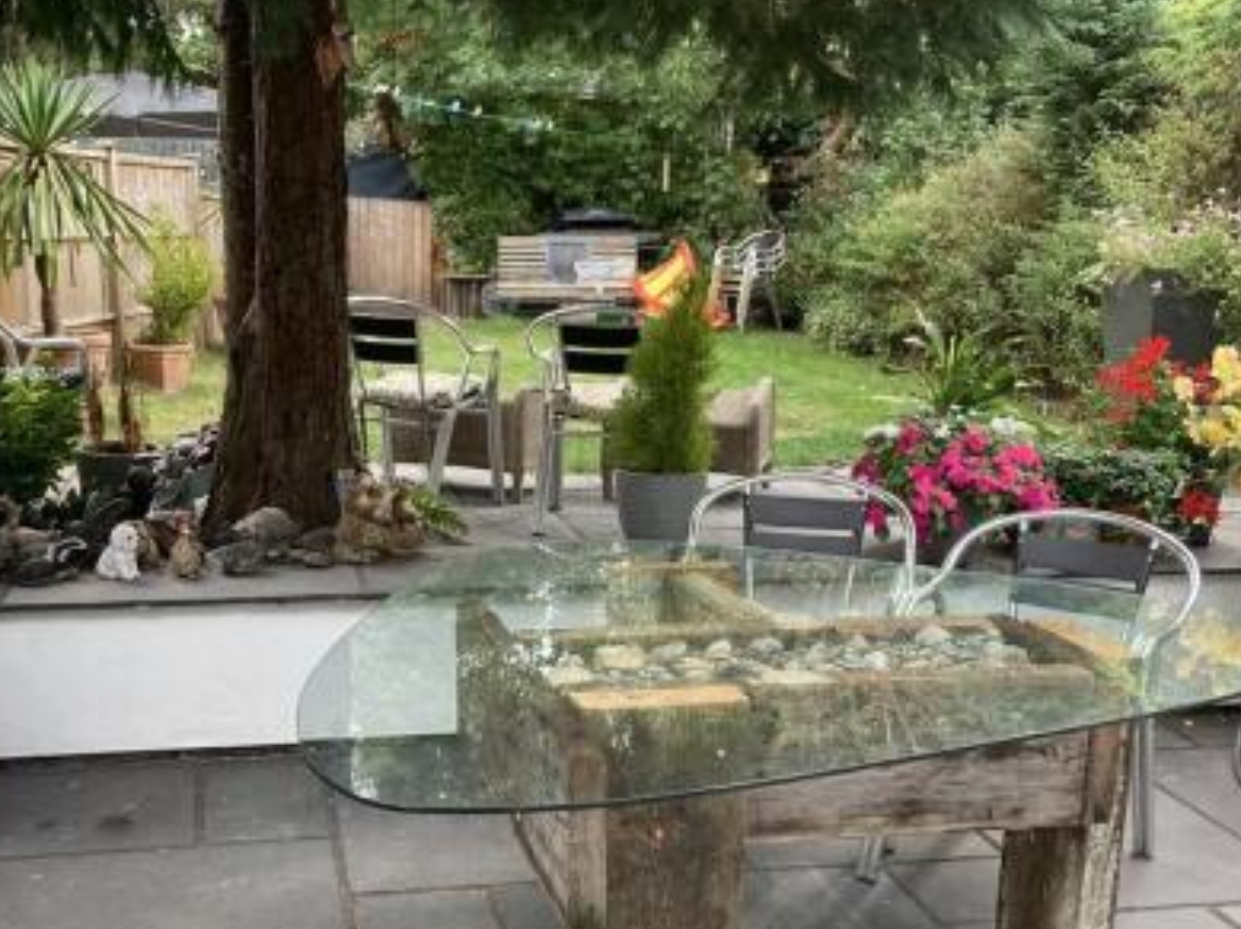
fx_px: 1504
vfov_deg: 34.1
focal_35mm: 42
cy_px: 576
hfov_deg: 44.6
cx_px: 493
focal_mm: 3.99
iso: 40
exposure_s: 1/121
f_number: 1.8
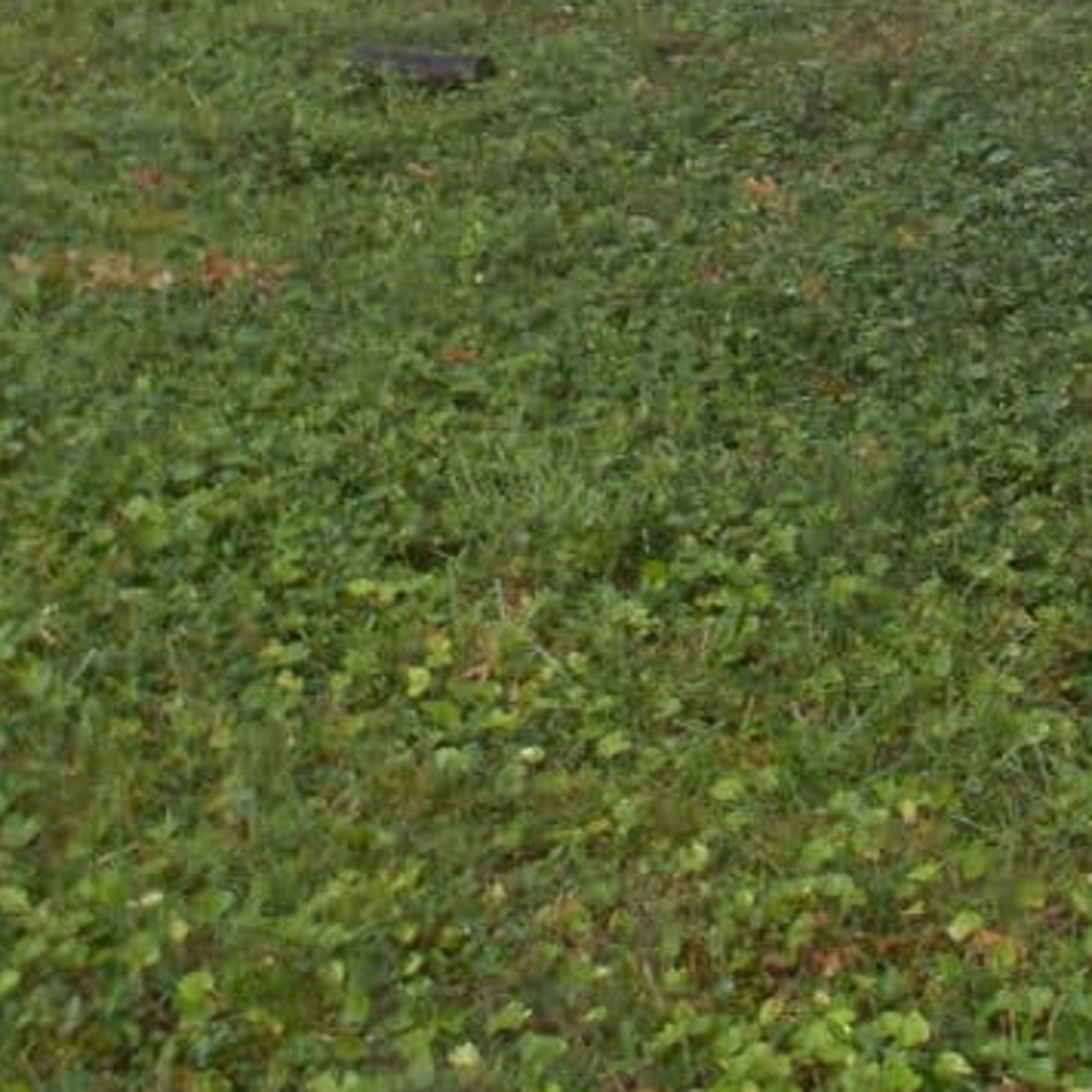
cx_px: 1024
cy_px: 37
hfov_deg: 22.7
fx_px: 2641
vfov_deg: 22.6
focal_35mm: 74
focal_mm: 4.1
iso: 80
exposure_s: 1/50
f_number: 3.3
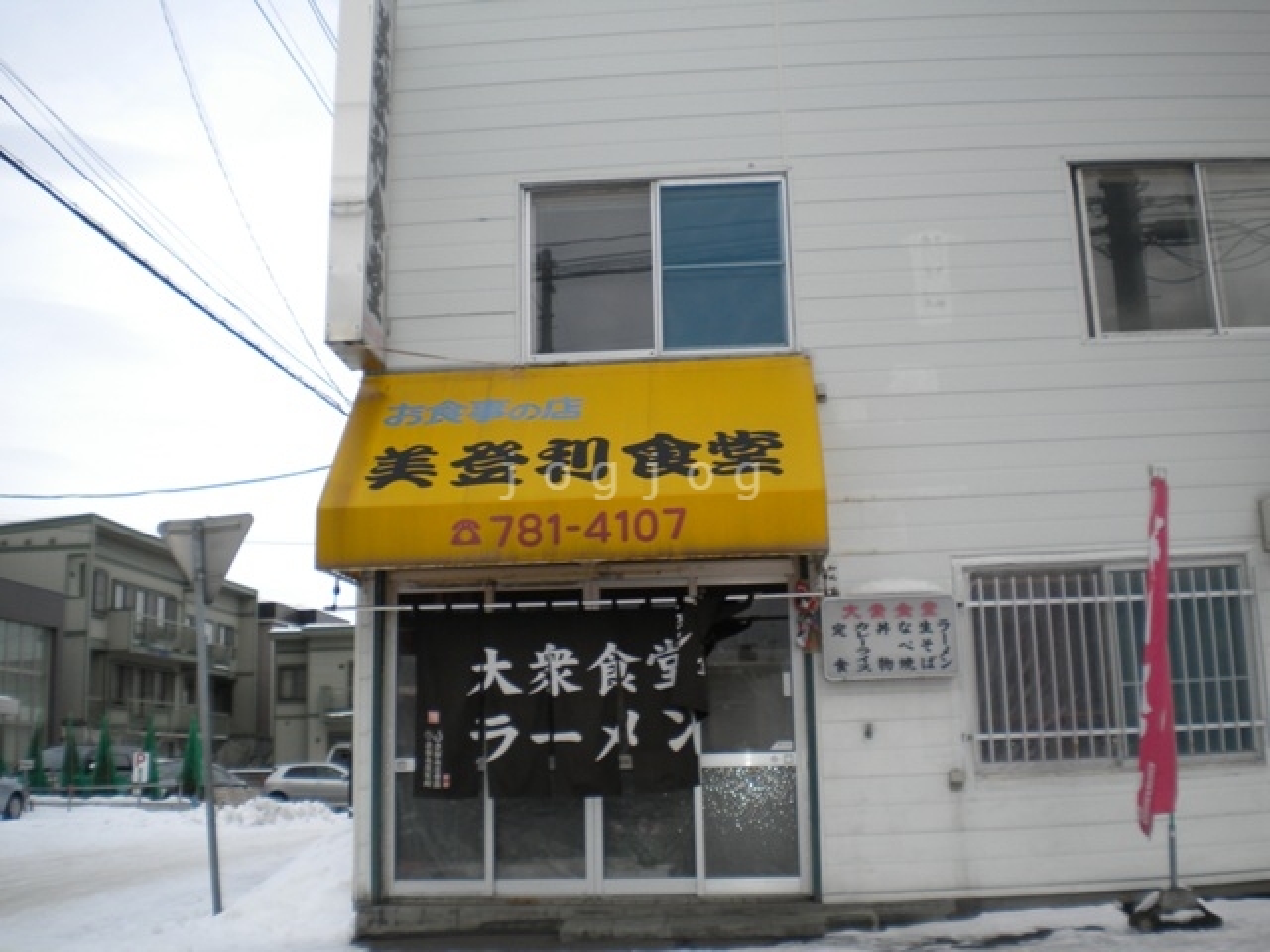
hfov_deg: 52.6
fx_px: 1284
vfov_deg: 40.7
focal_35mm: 35
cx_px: 635
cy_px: 476
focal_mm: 6.3
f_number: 4.6
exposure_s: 1/202
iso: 80
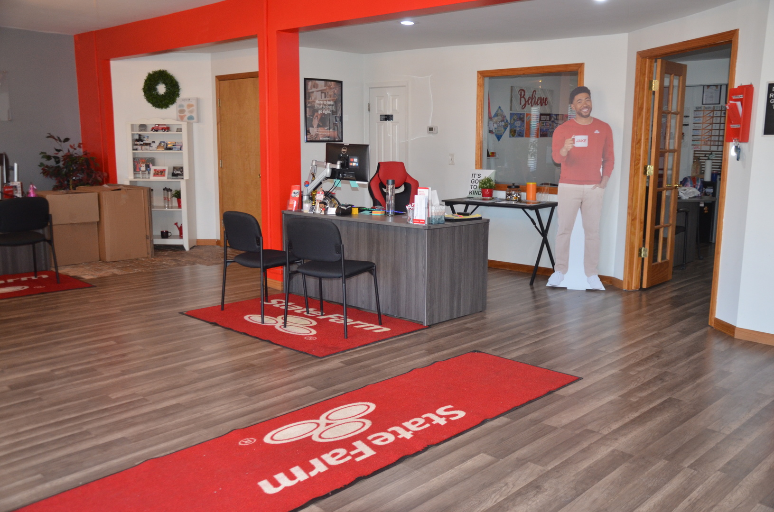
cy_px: 256
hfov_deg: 57.3
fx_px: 708
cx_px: 387
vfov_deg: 39.8
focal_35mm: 33
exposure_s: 1/60
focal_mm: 22
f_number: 3.8
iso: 800
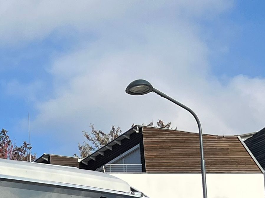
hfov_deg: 16.3
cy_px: 390
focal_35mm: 116
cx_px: -48
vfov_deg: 11.5
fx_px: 888
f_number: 1.6
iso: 50
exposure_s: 1/2463
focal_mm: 5.1
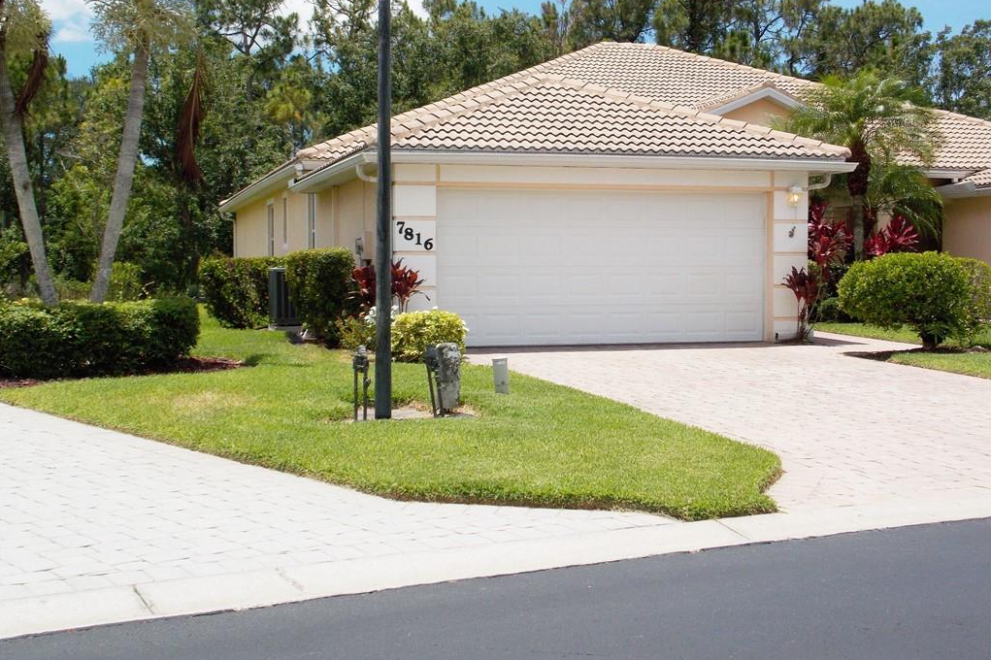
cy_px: 314
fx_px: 1321
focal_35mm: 48
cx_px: 495
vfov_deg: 28.1
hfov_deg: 41.1
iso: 80
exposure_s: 1/1000
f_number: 3.7
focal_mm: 8.1
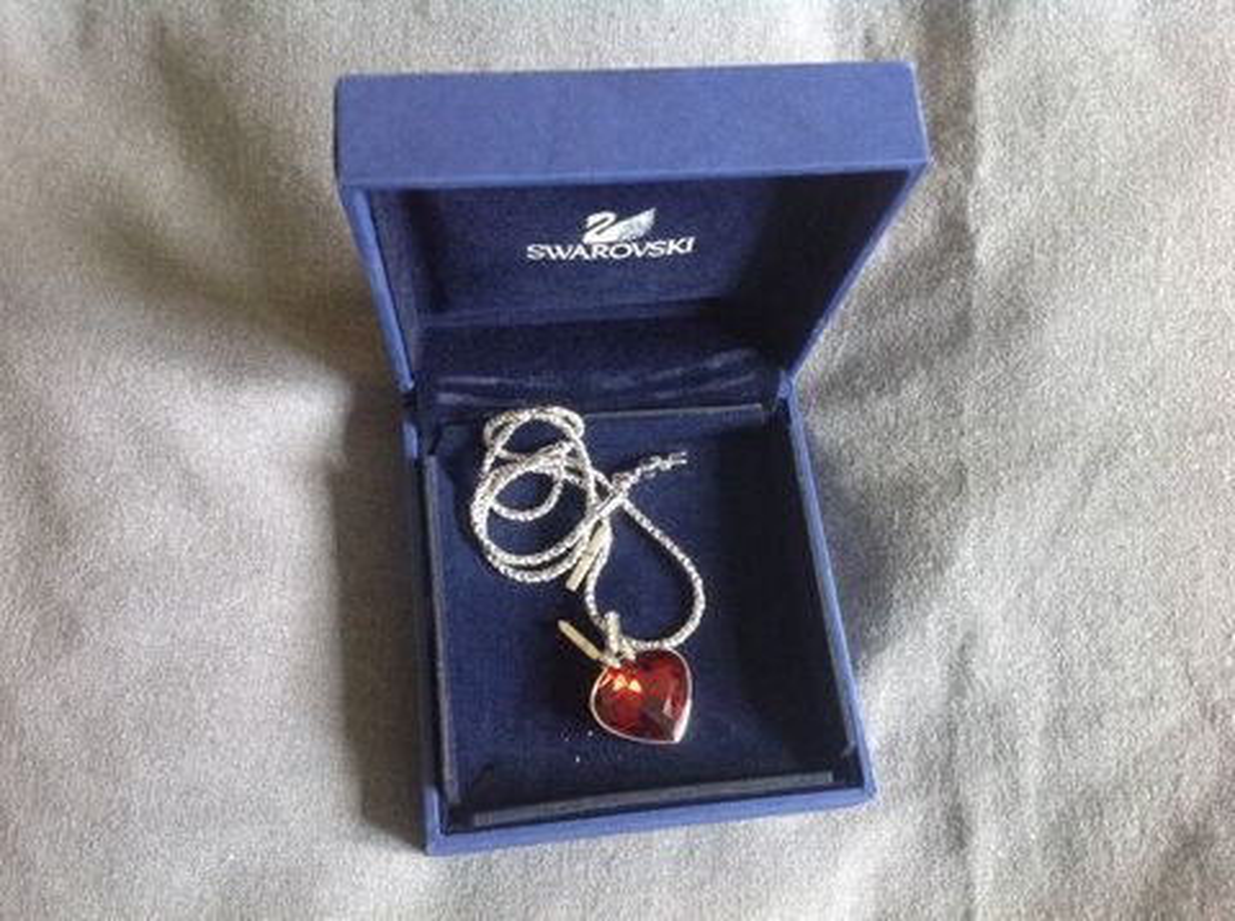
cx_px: 618
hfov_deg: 52.7
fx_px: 1246
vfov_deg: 40.6
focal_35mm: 35
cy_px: 460
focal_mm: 4.28
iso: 200
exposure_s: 1/15
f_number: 2.4
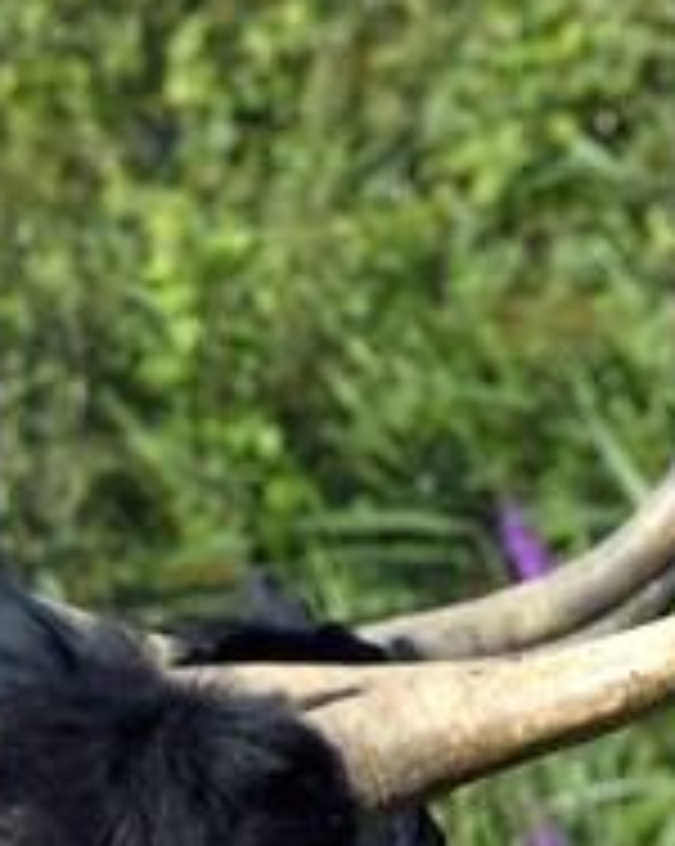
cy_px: 621
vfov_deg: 1.2
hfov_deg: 1.0
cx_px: -2430
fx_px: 40045
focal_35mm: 1601
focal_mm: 200
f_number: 10
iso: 400
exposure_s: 1/500
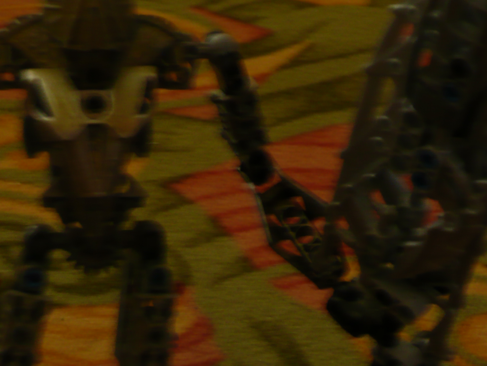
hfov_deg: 17.1
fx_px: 1618
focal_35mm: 115
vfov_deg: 12.9
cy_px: 183
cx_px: 244
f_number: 4.6
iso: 200
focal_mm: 12.7
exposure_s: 1/8
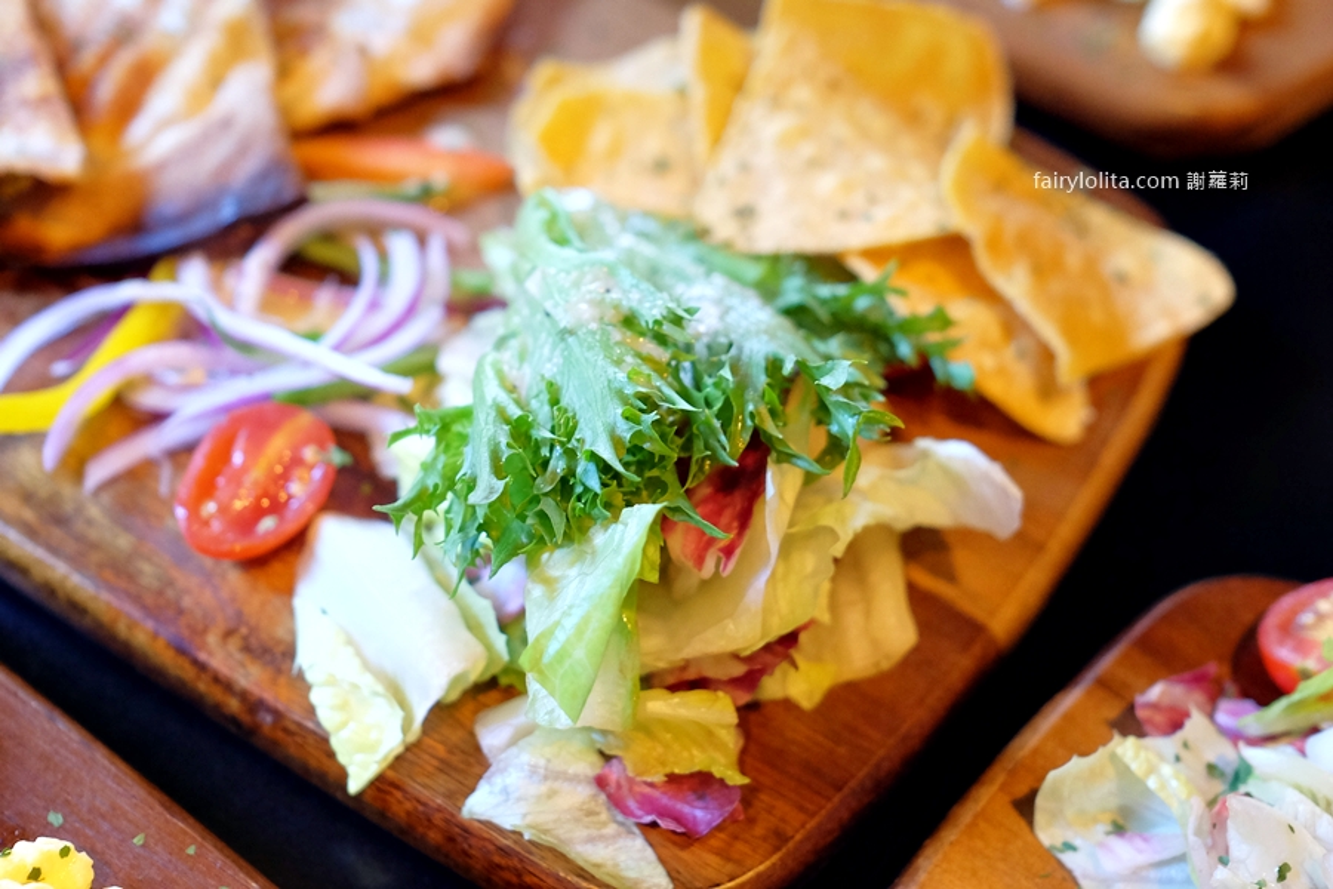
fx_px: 1296
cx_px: 666
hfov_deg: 54.4
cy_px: 444
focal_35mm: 35
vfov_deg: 37.9
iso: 2000
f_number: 2.5
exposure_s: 1/56
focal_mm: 23
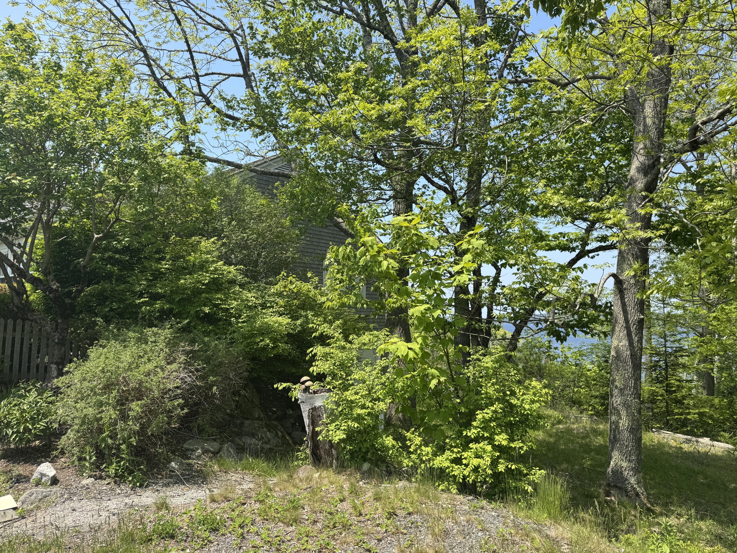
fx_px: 511
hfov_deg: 71.6
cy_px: 276
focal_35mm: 24
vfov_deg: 56.8
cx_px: 368
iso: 80
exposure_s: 1/2415
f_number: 1.78
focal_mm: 6.76
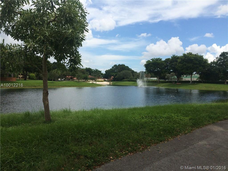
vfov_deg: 48.2
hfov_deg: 61.7
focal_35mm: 29
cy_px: 86
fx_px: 191
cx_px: 114
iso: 32
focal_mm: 4.15
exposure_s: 1/2564
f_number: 2.2
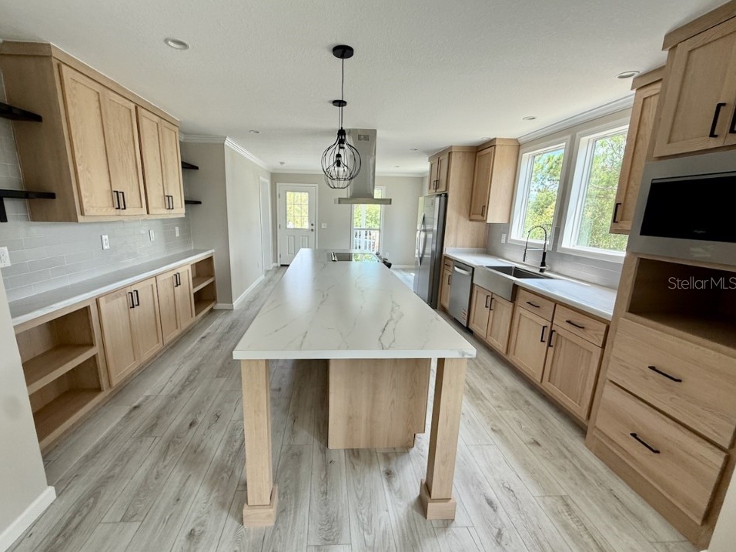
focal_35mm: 15
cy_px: 283
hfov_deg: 98.1
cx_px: 346
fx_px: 319
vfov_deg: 81.7
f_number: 2.2
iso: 80
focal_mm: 2.22
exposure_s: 1/99
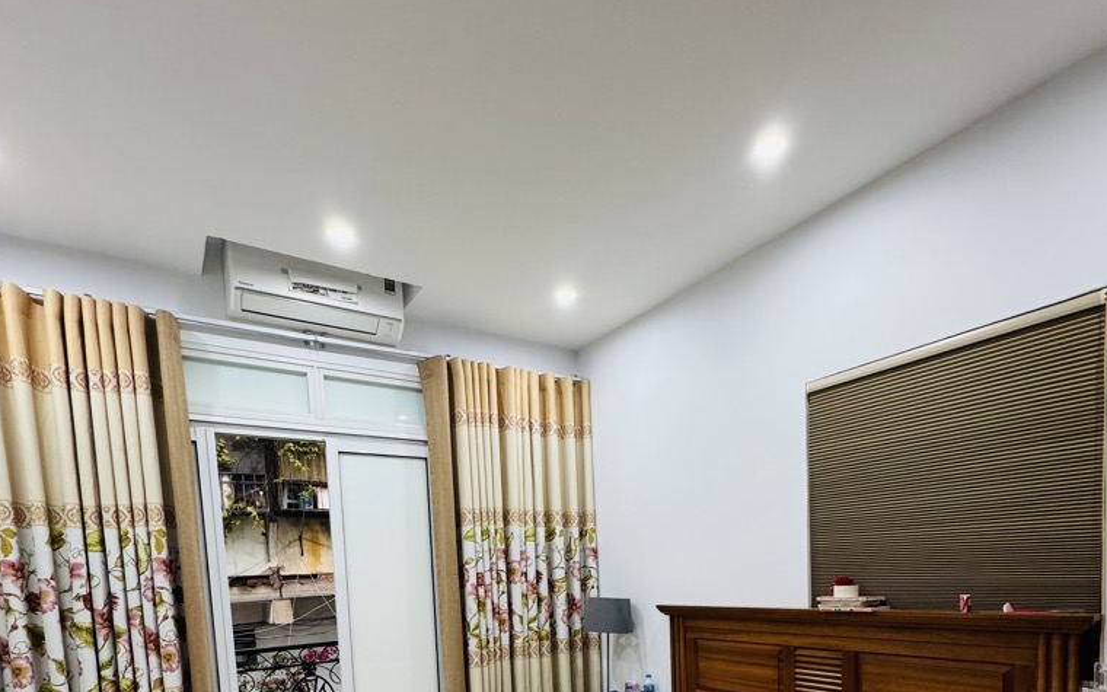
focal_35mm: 20
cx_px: 555
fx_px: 603
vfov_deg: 52.5
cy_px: 622
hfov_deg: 85.1
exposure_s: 1/100
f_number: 2.2
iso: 250
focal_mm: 2.22
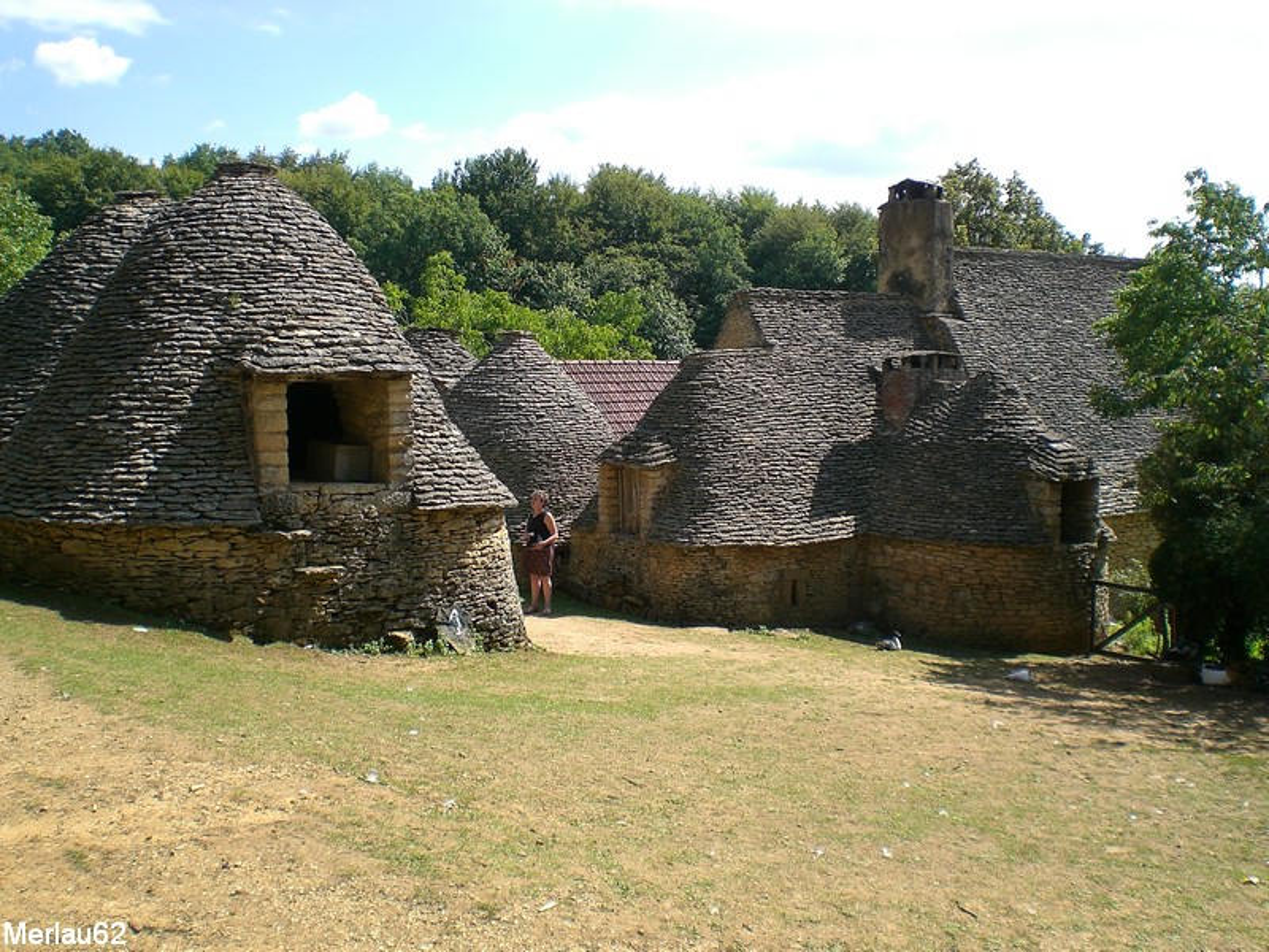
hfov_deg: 49.0
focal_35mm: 38
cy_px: 476
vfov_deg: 37.7
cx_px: 634
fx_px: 1393
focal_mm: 6.3
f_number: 4.4
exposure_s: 1/250
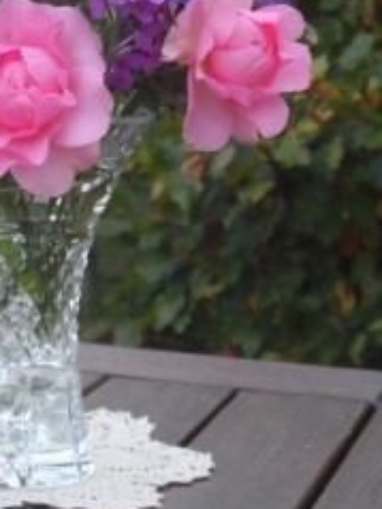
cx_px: 28
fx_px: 2018
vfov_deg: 14.3
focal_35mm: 137
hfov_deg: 10.7
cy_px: 89
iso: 400
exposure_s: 1/60
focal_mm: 11.9
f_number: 4.3
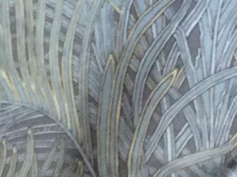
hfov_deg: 10.2
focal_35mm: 193
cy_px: -154
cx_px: -3
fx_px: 1319
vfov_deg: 7.4
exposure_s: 1/25
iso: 80
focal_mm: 3.3
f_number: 2.4
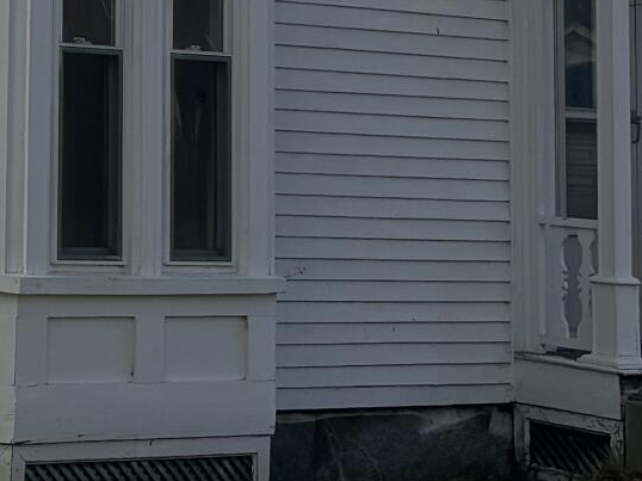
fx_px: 2688
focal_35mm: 145
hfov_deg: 12.9
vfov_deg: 9.7
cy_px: -368
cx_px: -331
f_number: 1.6
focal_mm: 5.96
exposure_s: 1/3311
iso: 50
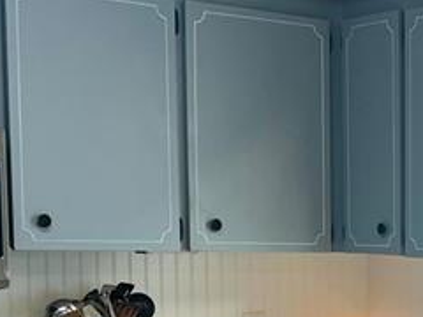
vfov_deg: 12.9
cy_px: 421
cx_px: 539
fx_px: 1356
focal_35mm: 111
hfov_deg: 16.8
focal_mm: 5.7
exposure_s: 1/120
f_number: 1.5
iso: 80
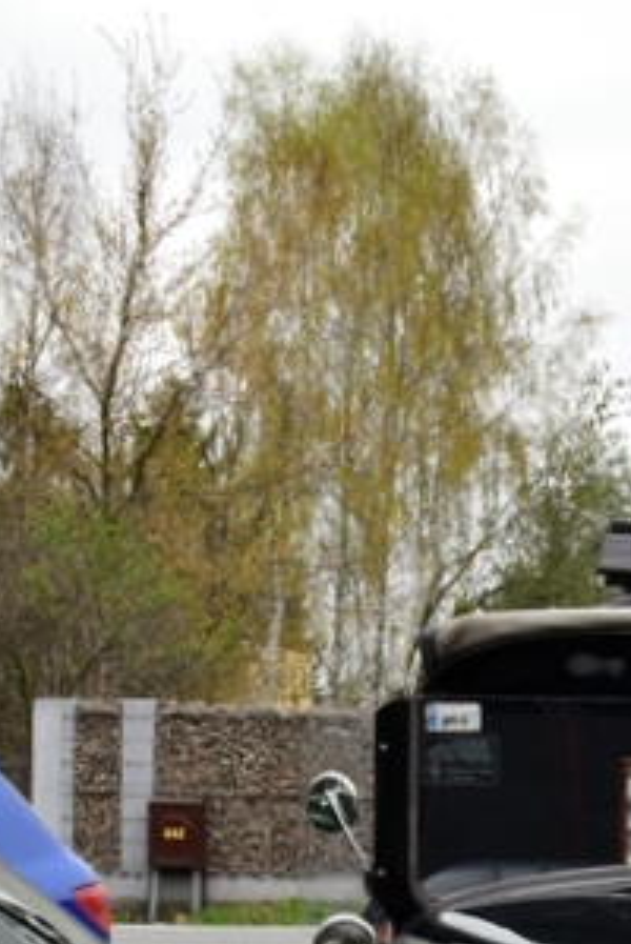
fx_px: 3681
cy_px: 1225
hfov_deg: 9.7
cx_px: 767
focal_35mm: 140
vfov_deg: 14.0
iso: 400
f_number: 10
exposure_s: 1/250
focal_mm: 35
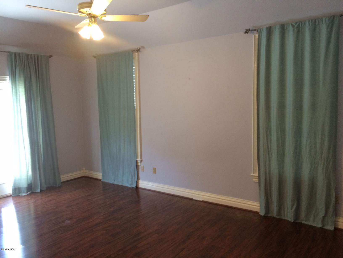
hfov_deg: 61.7
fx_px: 287
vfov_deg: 48.2
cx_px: 172
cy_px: 129
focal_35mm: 29
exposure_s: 1/30
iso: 125
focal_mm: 4.15
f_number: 2.2
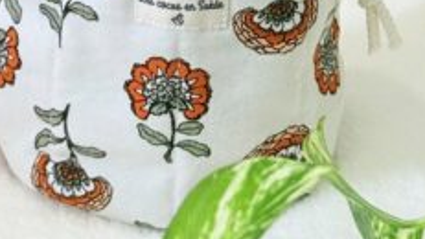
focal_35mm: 98
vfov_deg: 12.2
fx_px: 1105
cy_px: -11
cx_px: 158
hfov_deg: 21.7
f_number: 1.78
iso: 100
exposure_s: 1/60
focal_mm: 6.76
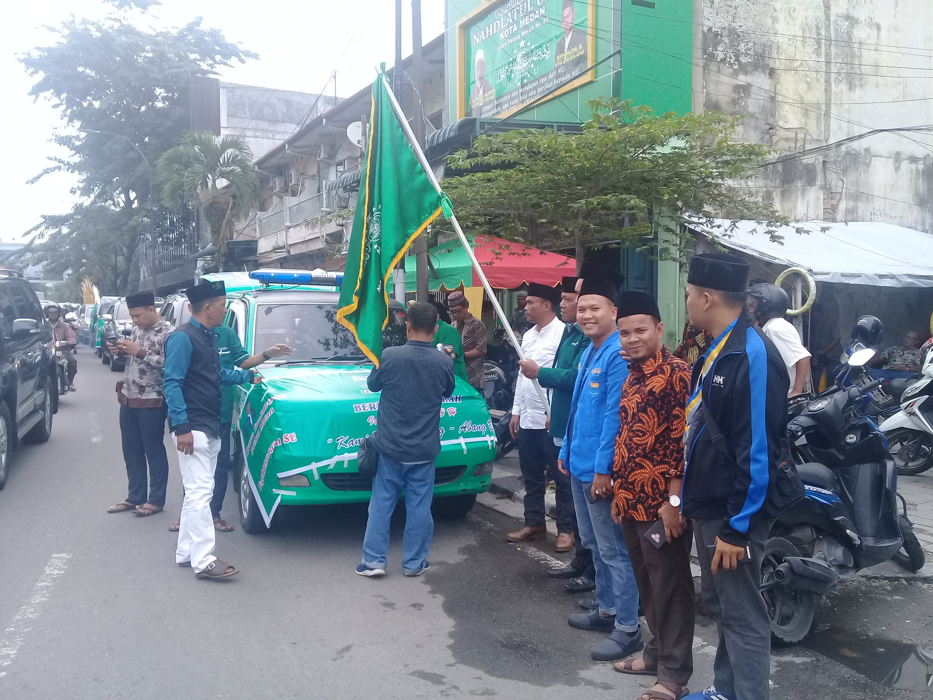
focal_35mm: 31
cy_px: 350
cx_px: 466
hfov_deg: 58.4
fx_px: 836
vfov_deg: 45.4
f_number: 2.2
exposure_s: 1/346
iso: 50
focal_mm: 3.3
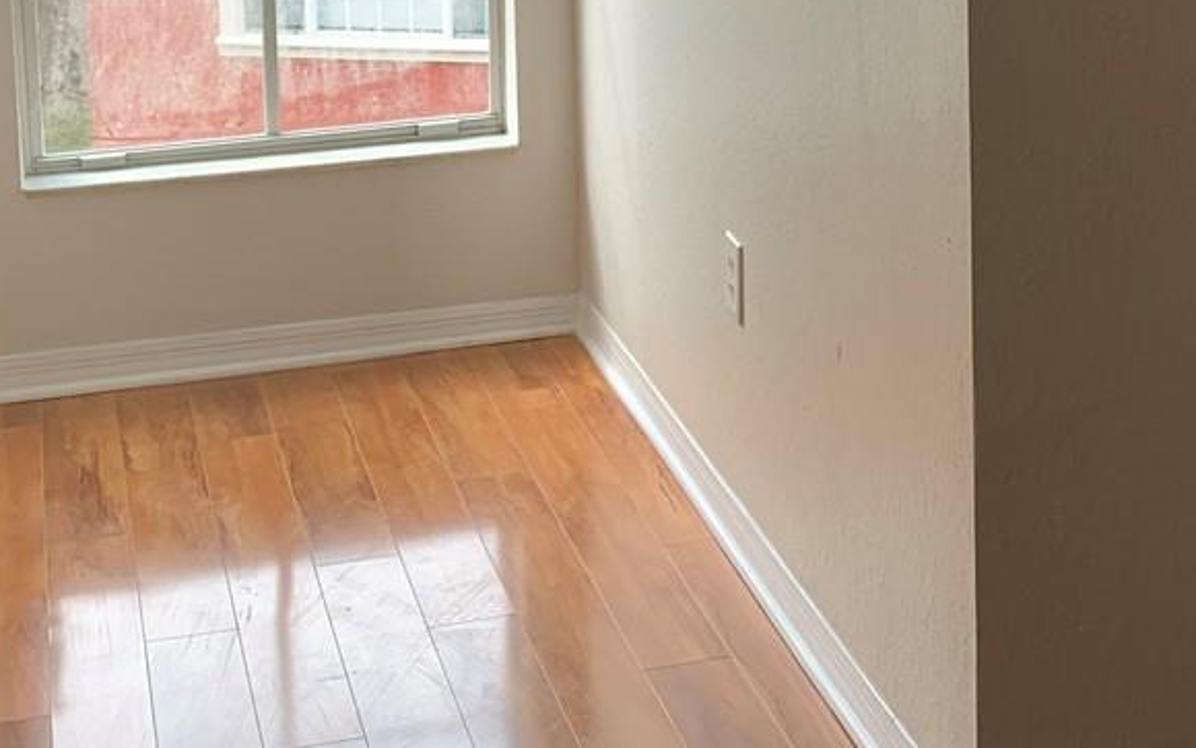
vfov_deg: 16.3
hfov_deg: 26.5
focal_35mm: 76
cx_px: 1000
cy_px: -208
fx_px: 2478
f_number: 1.8
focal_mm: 4.25
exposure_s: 1/141
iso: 25
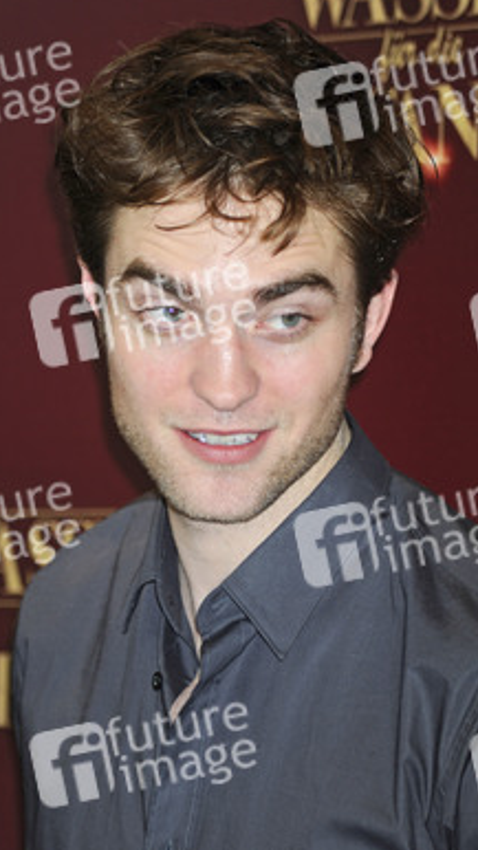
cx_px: 207
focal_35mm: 325
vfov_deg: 6.6
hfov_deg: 3.7
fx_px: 7326
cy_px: 425
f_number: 6.3
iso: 500
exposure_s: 1/250
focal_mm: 300
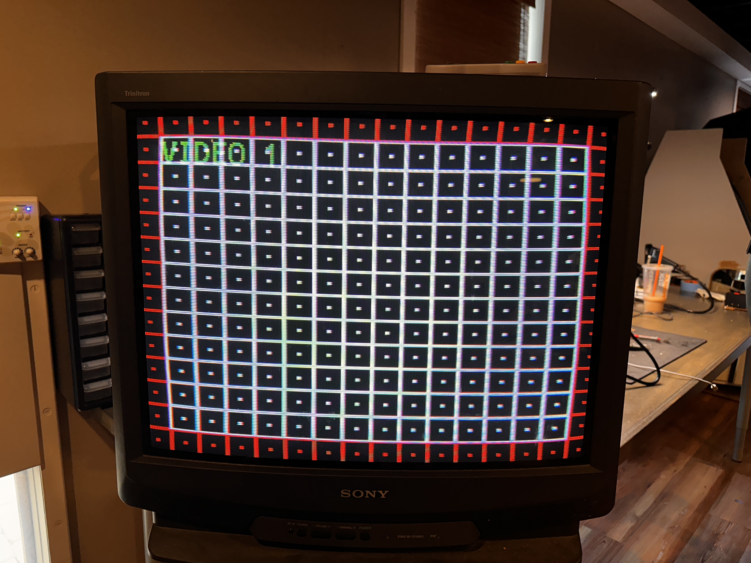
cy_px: 282
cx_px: 376
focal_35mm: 24
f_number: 1.78
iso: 250
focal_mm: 6.86
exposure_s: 1/60
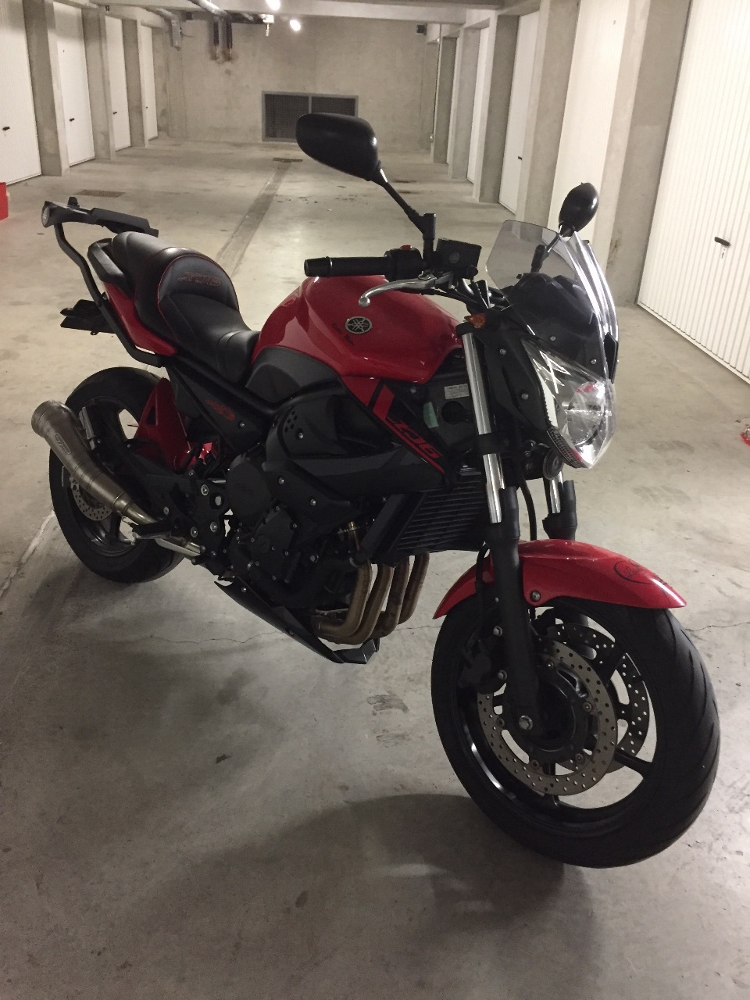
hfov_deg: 48.2
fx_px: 838
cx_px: 375
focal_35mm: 29
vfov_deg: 61.7
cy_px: 500
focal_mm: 4.15
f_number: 2.2
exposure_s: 1/25
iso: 320
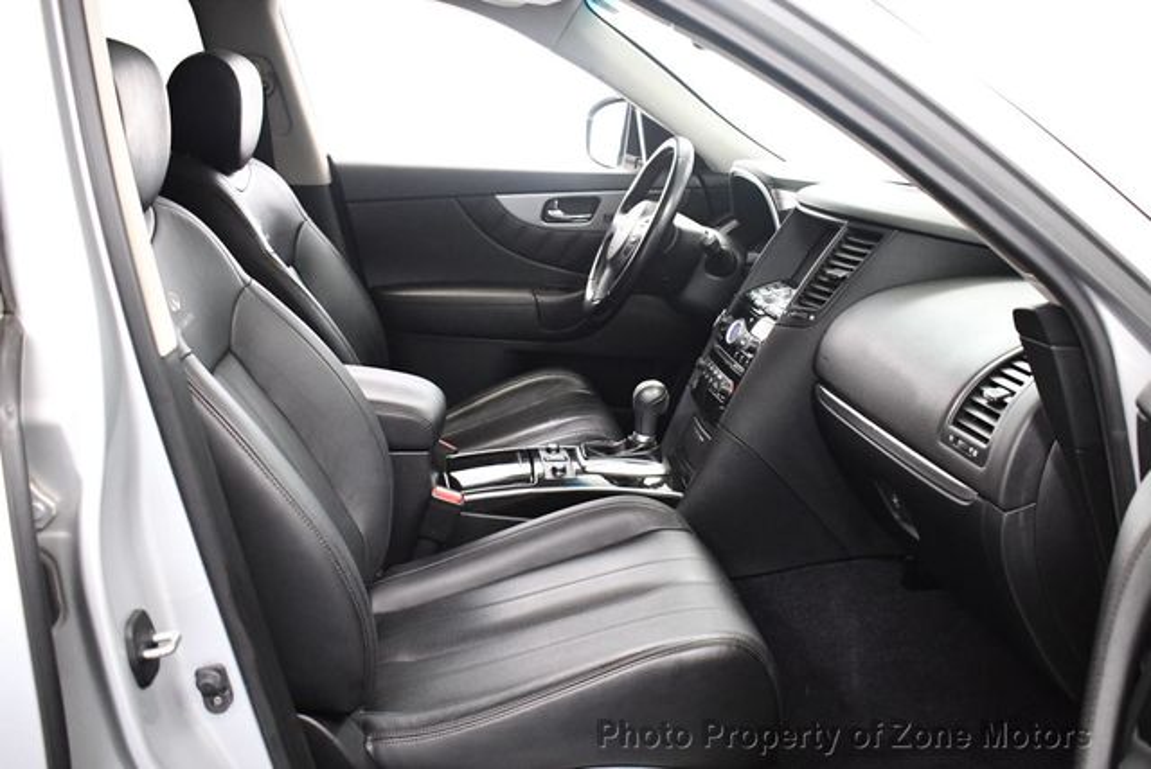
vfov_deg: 36.9
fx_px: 1152
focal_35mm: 36
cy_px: 384
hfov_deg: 53.1
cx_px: 576
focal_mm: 18
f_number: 3.5
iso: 3200
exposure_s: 1/100
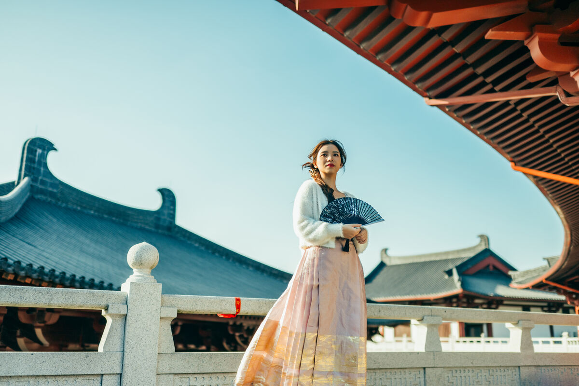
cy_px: 193
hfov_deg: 54.4
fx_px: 563
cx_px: 290
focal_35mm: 35
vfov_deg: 37.9
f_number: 1.8
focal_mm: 35
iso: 100
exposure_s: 1/8000
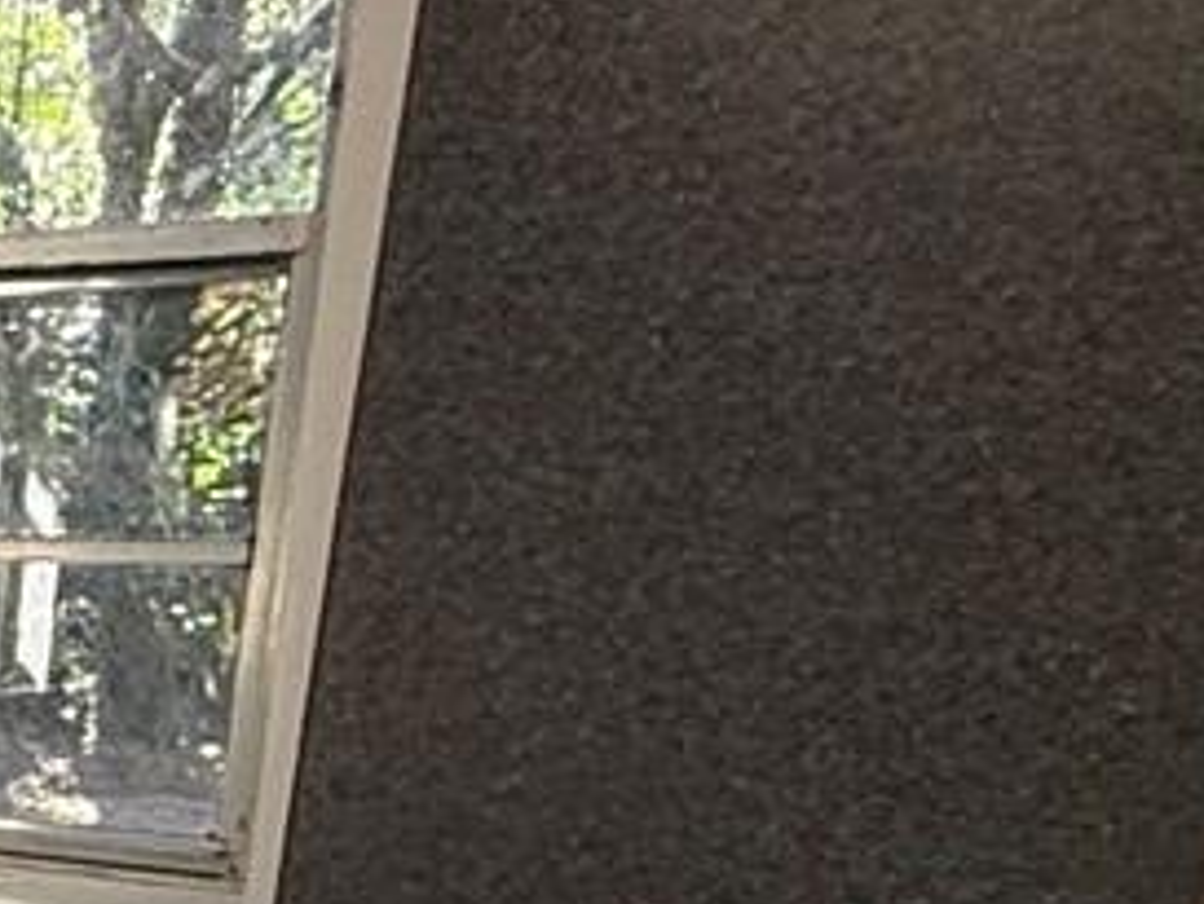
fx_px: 2853
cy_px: 1072
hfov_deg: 15.3
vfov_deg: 17.2
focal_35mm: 82
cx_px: -1574
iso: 250
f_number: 2.2
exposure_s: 1/120
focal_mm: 2.22
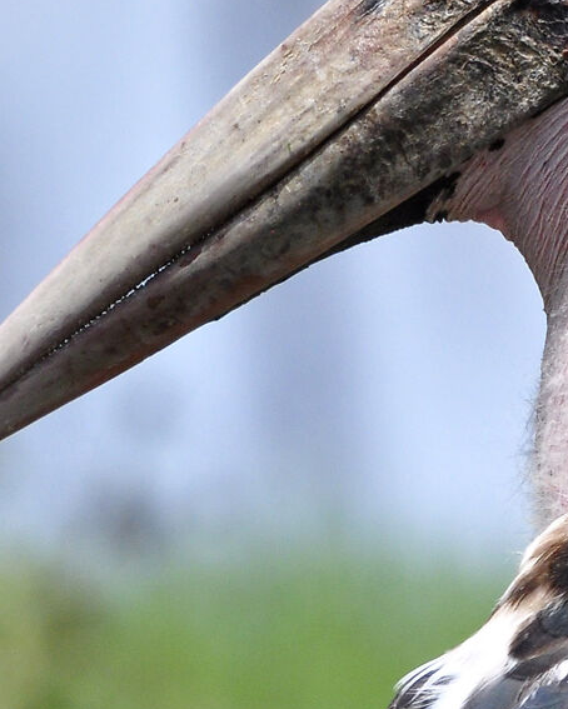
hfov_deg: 0.7
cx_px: 547
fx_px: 49985
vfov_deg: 0.8
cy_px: 1094
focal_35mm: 2380
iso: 640
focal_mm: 400
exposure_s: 1/1600
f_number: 6.3
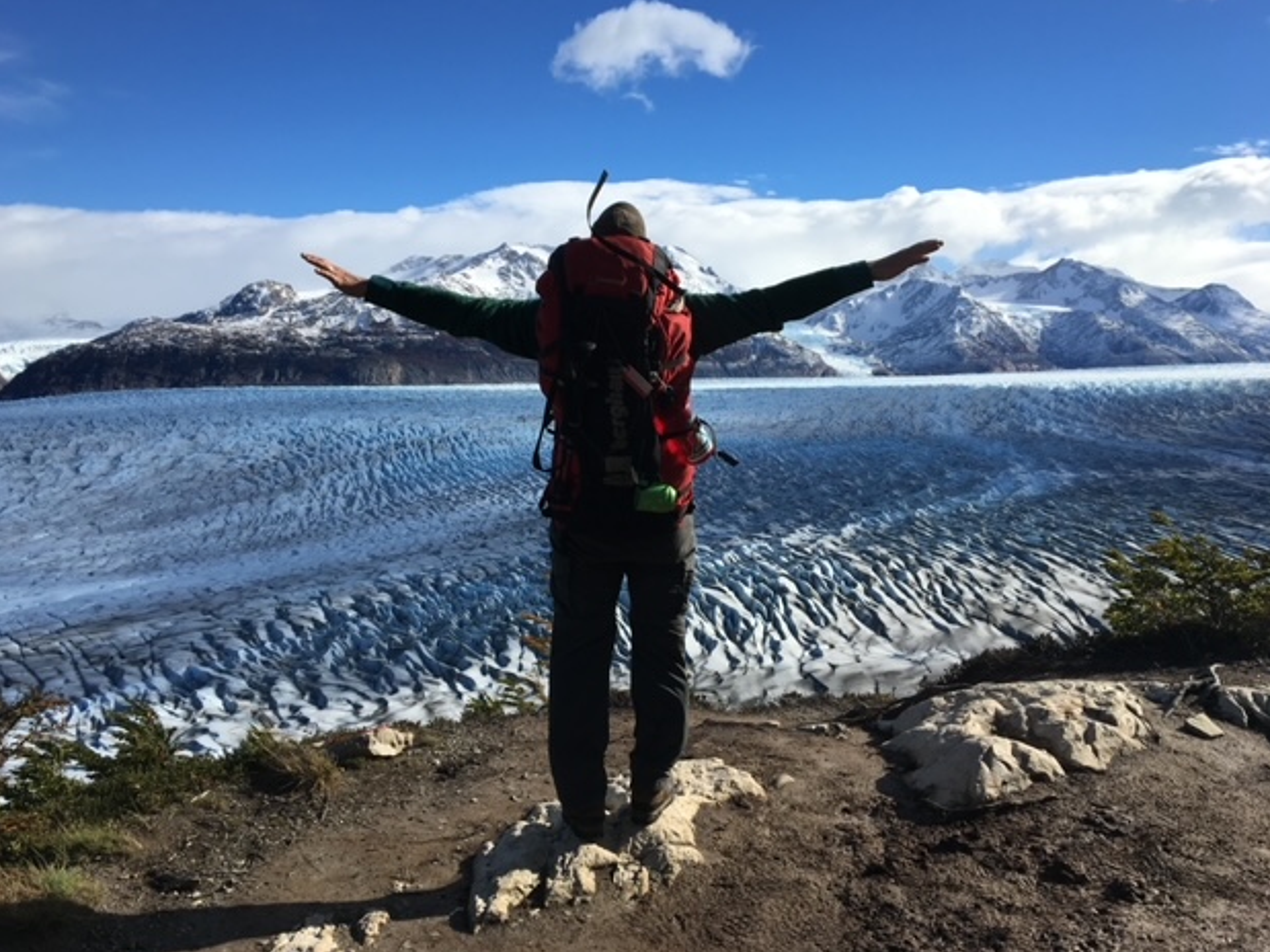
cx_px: 620
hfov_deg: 60.0
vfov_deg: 46.8
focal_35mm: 30
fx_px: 1100
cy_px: 472
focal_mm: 4.15
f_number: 2.2
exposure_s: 1/2959
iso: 25
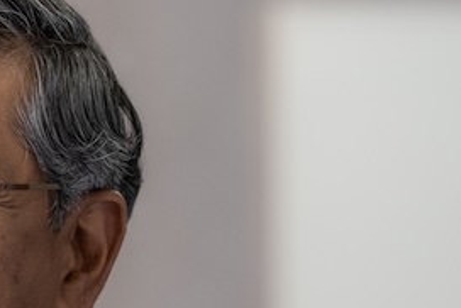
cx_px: -192
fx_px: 7627
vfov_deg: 2.3
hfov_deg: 3.5
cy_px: 338
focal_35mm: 595
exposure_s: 1/200
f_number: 2
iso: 500
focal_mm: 90
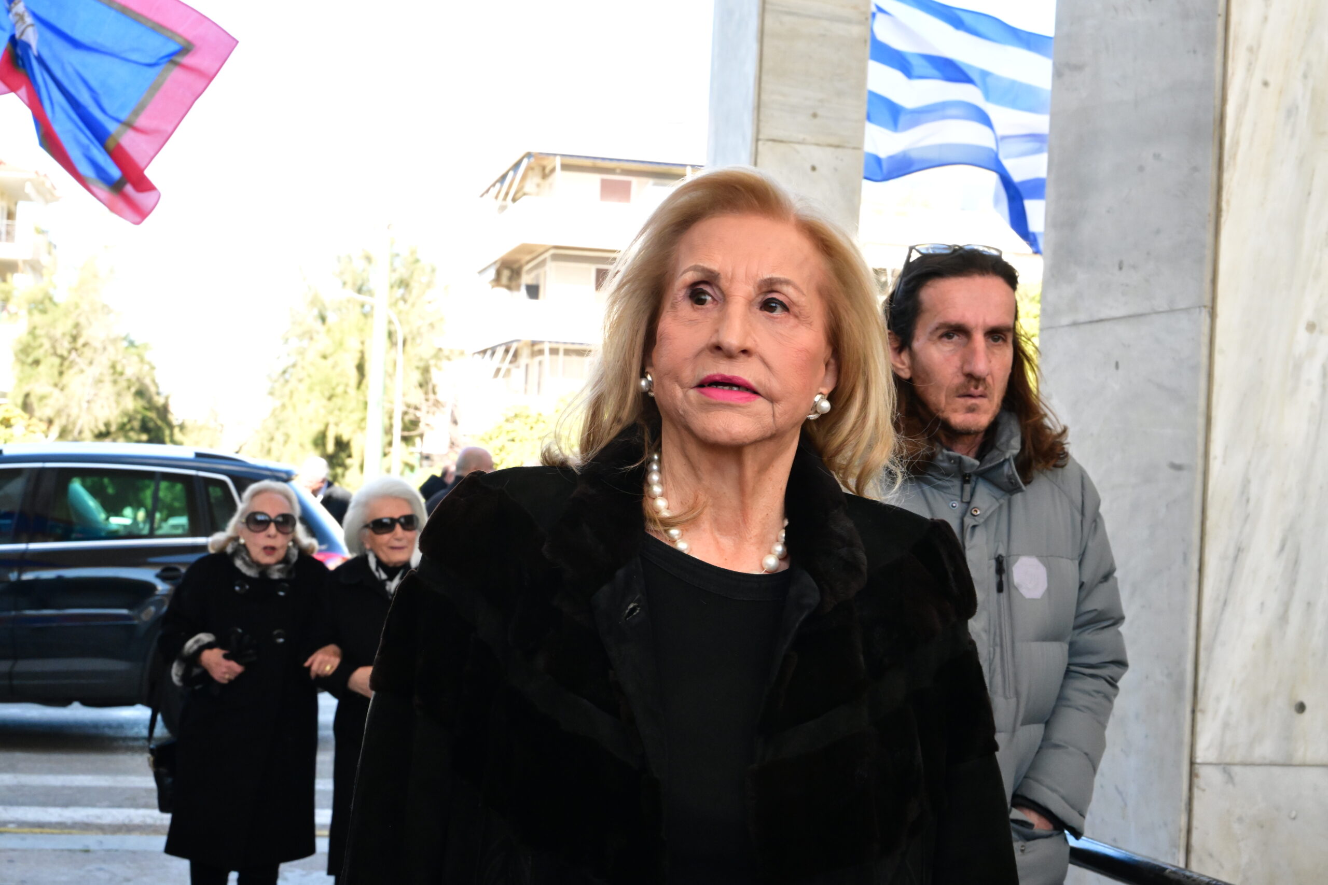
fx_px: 1955
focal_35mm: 53
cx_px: 664
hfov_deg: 37.5
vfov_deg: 25.5
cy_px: 442
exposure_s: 1/400
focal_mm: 53
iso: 5000
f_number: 13
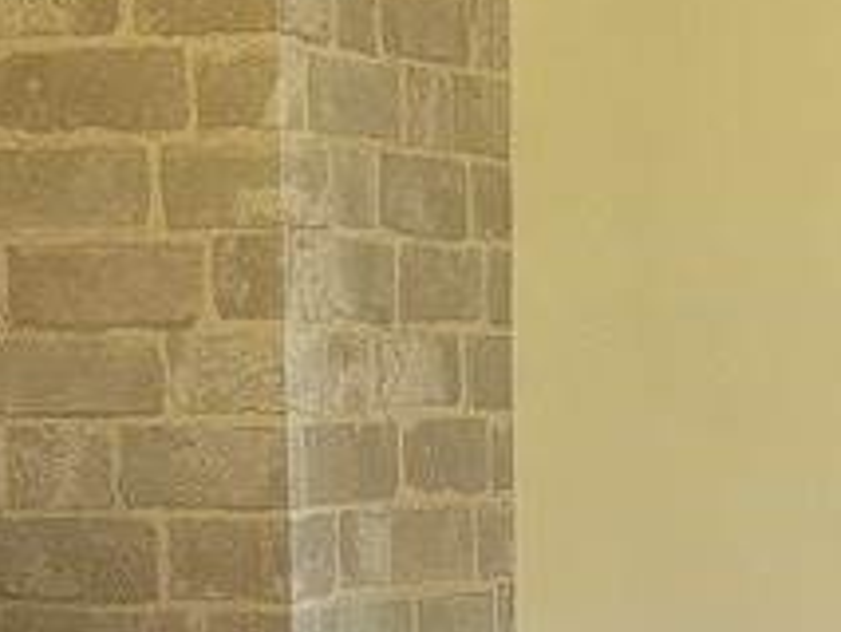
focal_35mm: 176
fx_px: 4278
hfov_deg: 11.2
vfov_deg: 8.3
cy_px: 810
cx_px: 549
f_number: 1.6
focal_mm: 5.96
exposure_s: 1/60
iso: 80
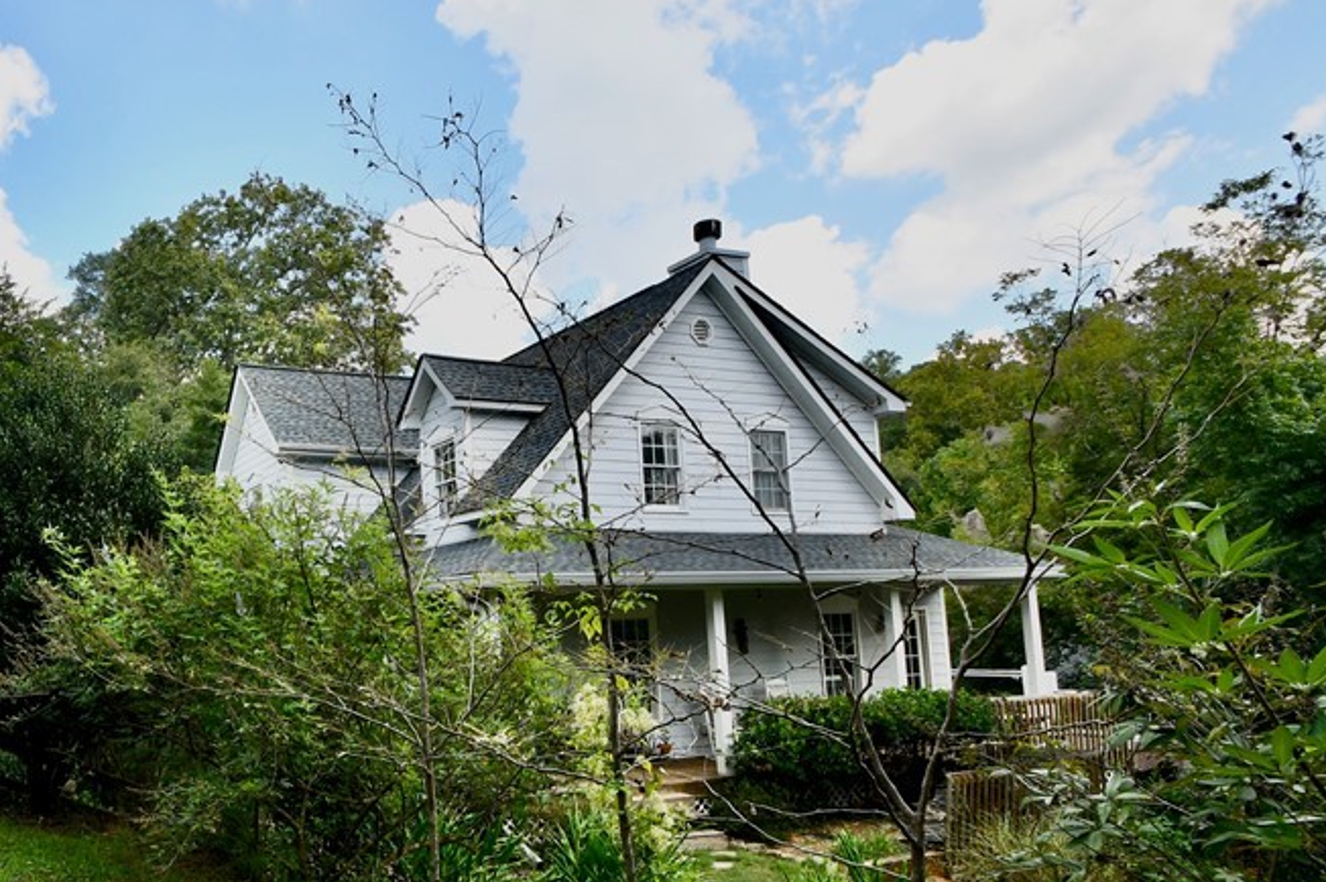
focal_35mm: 25
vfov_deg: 50.7
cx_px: 291
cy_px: 557
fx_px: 920
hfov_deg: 65.9
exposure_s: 1/250
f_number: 8
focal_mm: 10
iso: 200
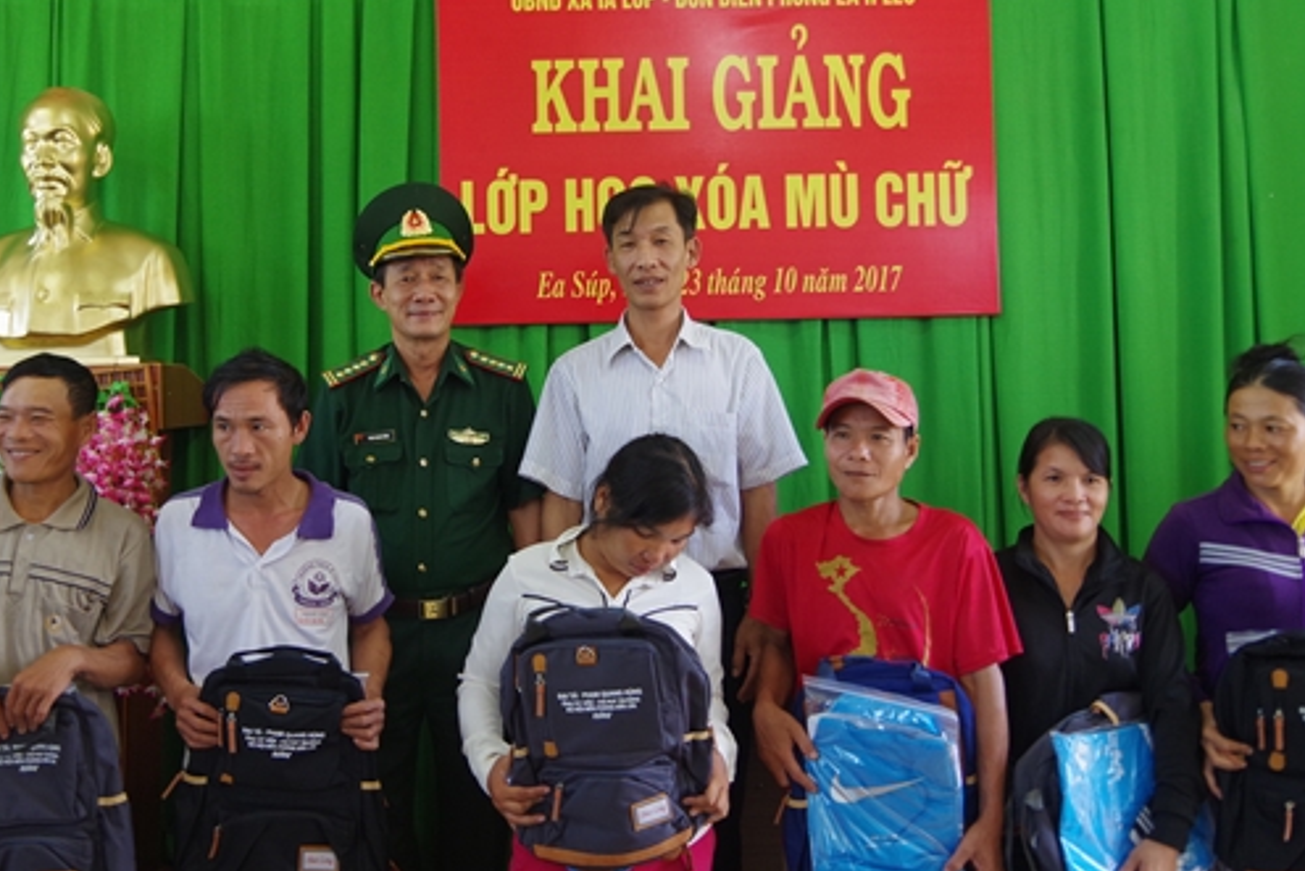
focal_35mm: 41
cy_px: 328
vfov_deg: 32.8
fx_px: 1474
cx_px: 545
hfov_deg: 47.6
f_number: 4
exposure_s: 1/50
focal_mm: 21
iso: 400
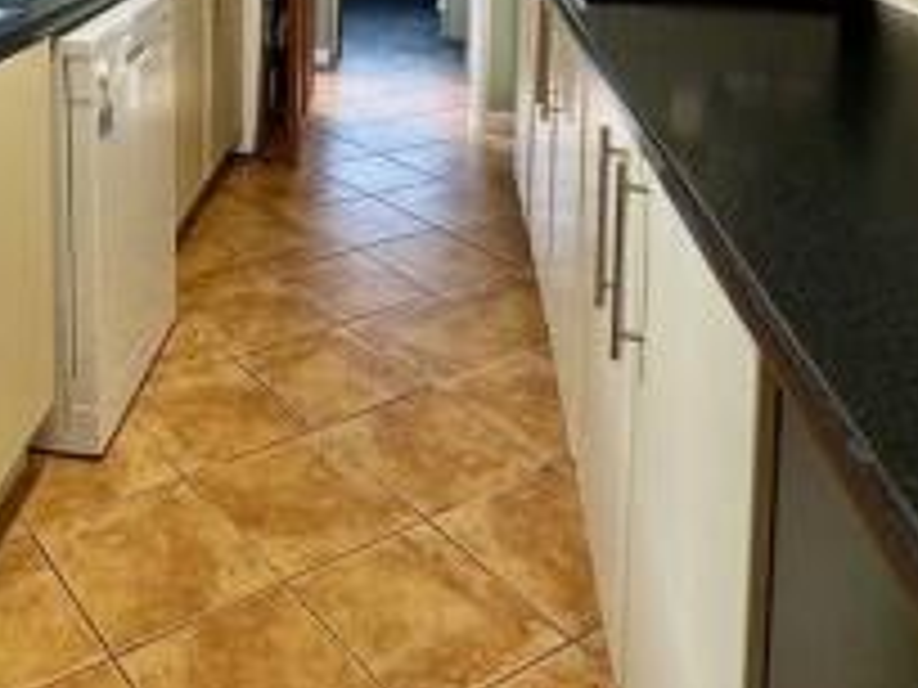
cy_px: -97
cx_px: 142
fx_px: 1061
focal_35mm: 40
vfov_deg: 31.3
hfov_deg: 43.8
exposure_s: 1/100
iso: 100
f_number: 2.2
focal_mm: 2.22
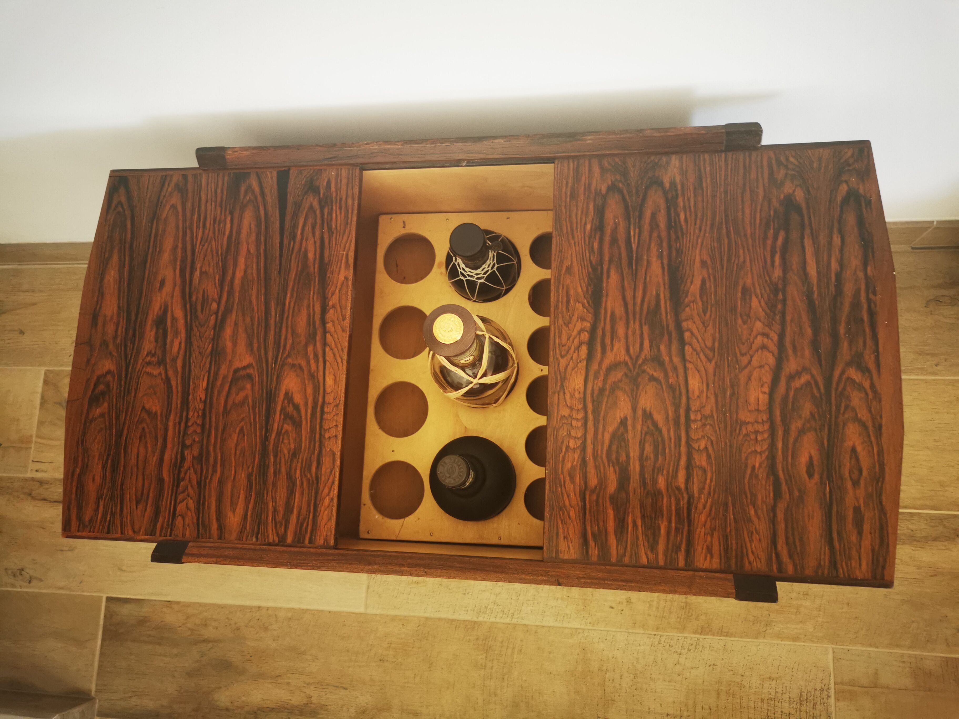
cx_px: 480
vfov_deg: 51.4
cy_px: 360
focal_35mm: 27
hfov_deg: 65.3
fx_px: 748
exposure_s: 1/50
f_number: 1.8
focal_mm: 5.58
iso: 200
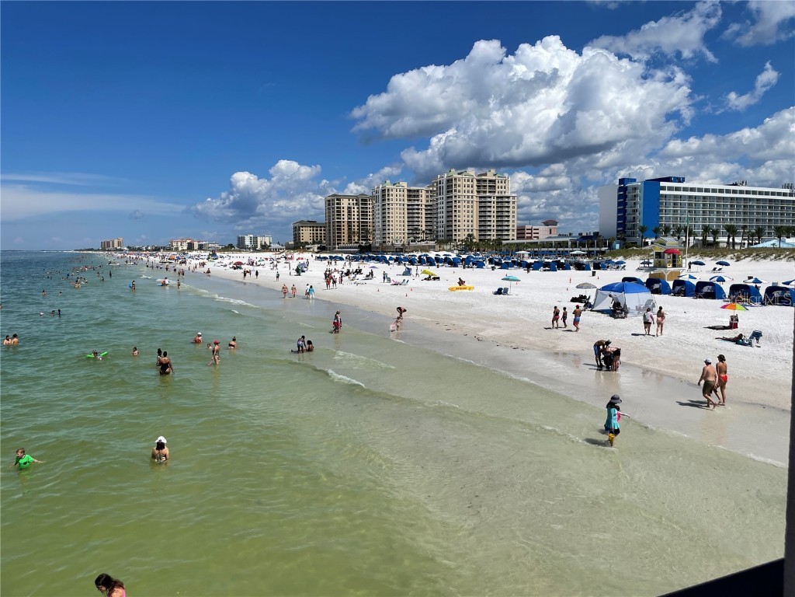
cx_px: 398
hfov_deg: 67.3
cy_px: 298
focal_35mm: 26
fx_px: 597
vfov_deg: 53.1
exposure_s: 1/9091
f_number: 1.6
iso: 32
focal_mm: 4.2
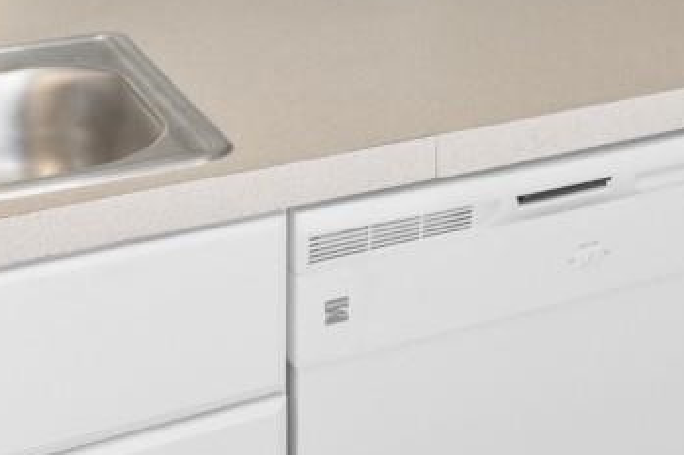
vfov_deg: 14.5
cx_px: 717
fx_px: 1500
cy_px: -441
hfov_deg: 24.3
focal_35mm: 79
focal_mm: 11.5
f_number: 4.8
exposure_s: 1/1.25
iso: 100
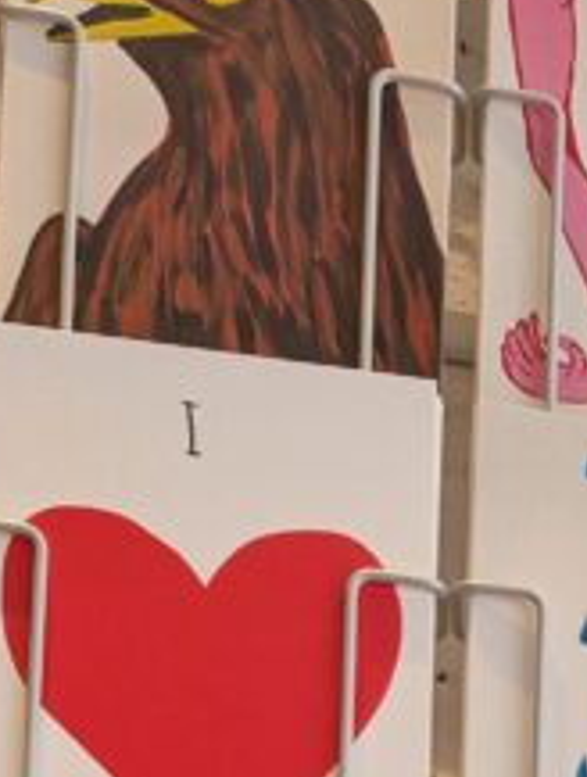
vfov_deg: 14.6
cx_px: 1215
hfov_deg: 11.7
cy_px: 1522
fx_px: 2542
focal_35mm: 113
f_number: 1.68
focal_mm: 6.9
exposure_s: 1/100
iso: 48
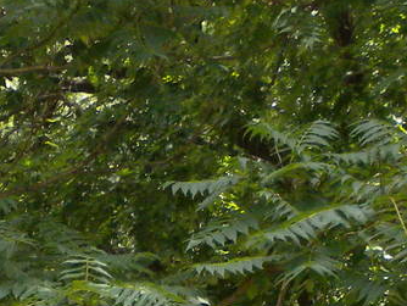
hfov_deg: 11.1
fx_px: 2083
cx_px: 116
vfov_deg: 7.9
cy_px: 690
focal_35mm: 177
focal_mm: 6.6
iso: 292
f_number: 3.5
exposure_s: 1/508
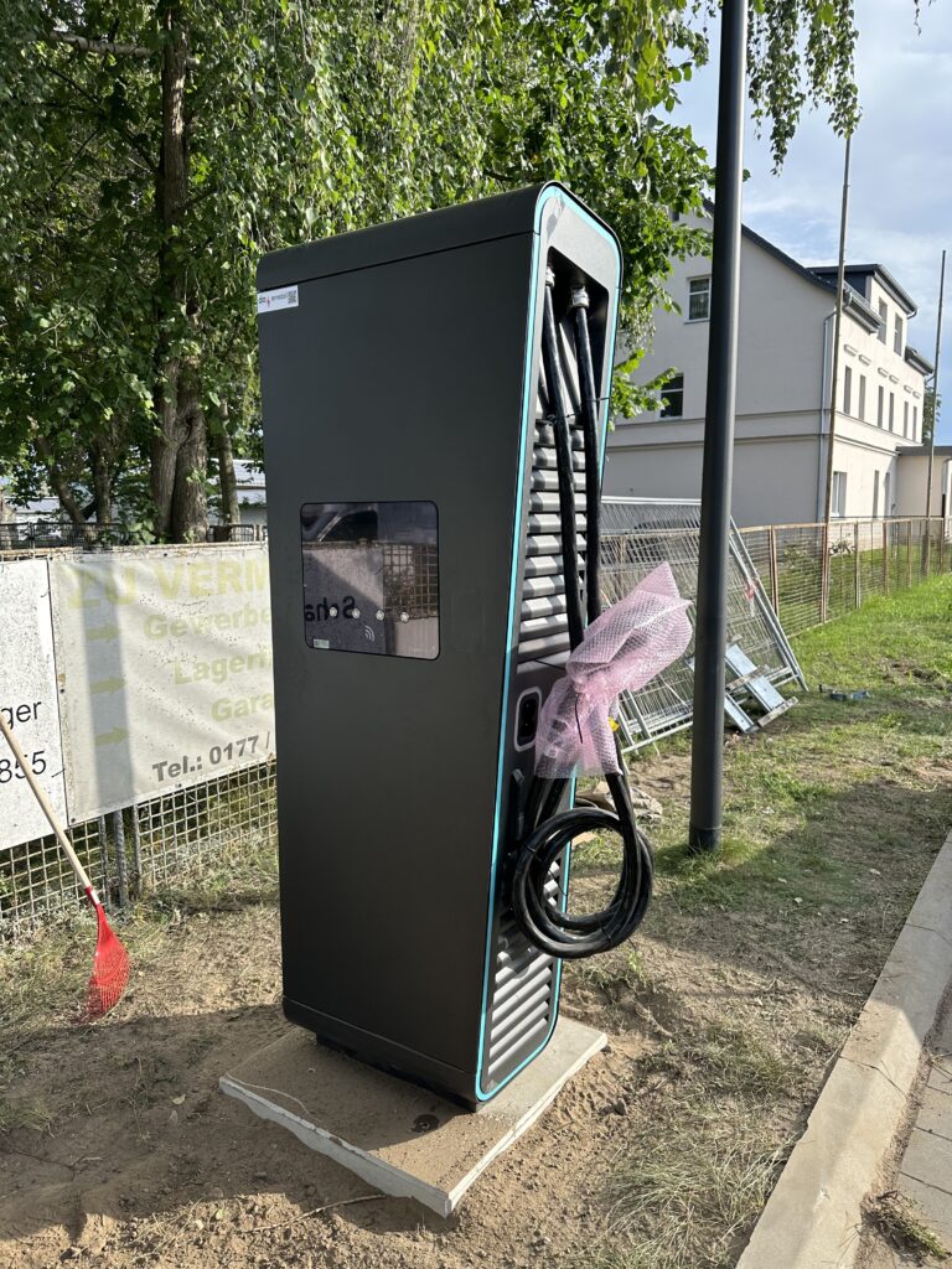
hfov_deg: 56.8
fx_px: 880
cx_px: 476
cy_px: 634
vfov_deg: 71.6
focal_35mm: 24
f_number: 1.78
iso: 80
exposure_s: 1/1183
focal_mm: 6.86
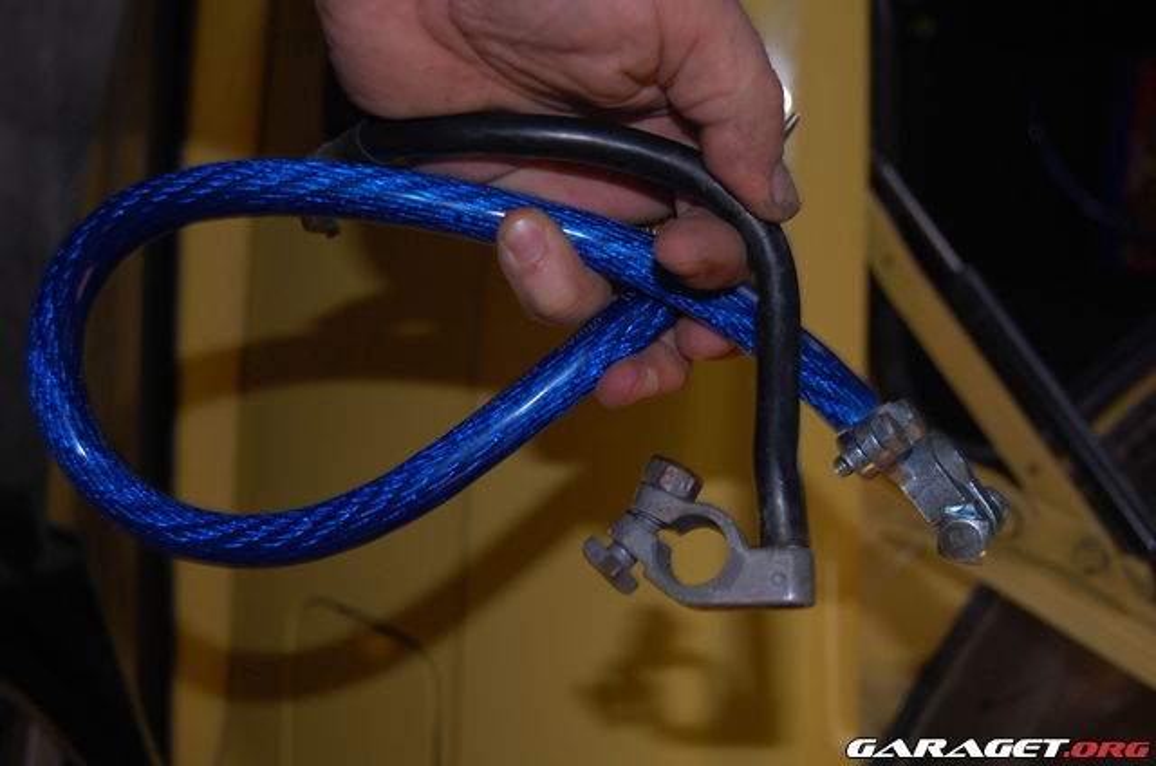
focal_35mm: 48
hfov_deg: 41.2
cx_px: 578
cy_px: 383
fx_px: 1538
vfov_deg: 28.0
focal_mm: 32
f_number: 4.5
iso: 400
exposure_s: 1/60
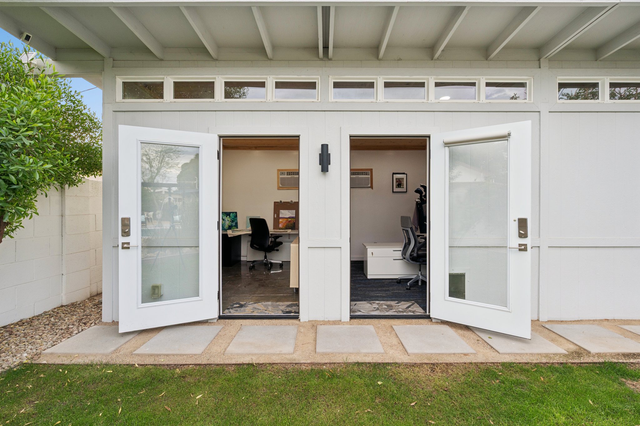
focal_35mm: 16
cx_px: 320
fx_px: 293
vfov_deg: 72.0
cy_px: 213
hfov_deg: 95.0
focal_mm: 16.5
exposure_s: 1/125
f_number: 8
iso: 320
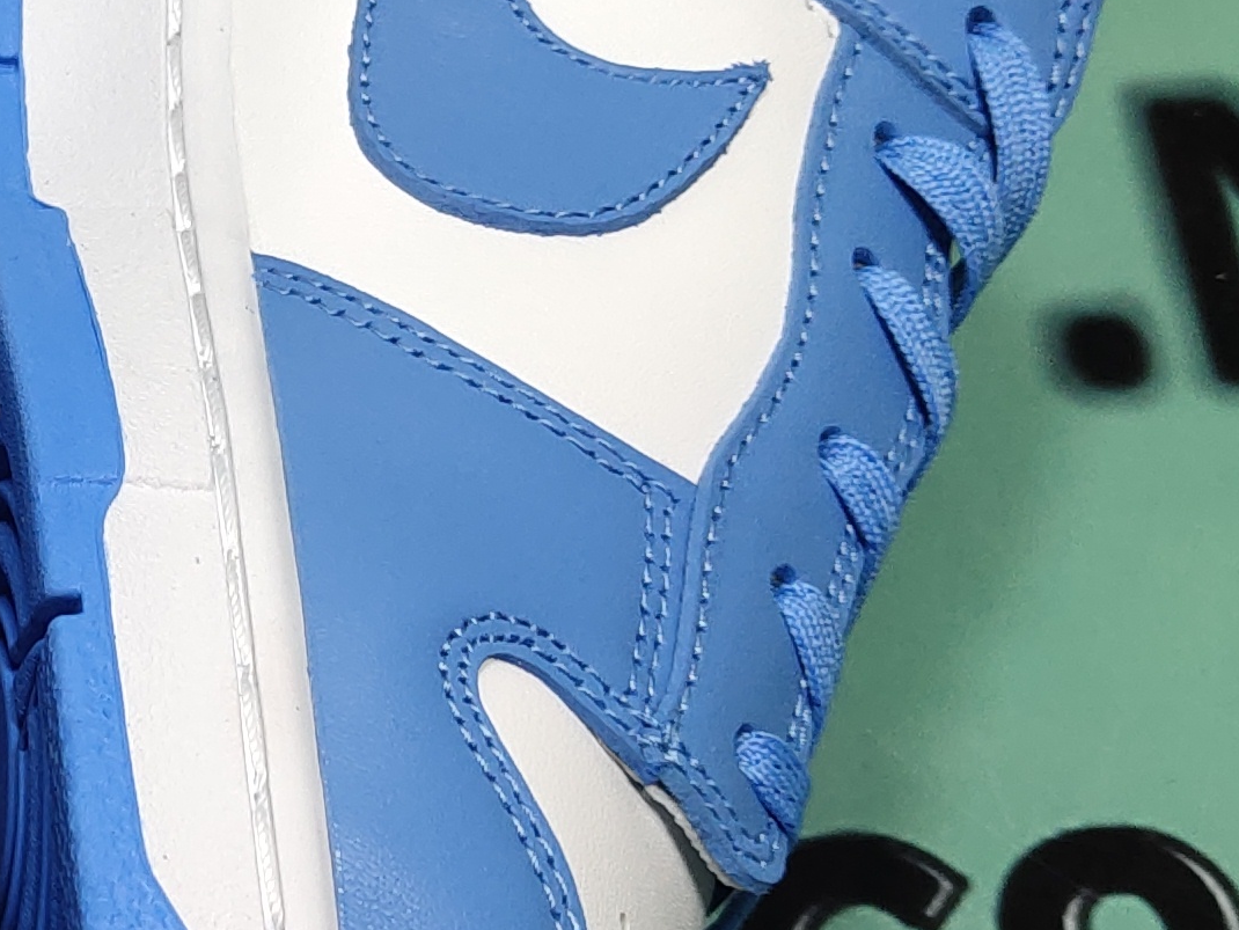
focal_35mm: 113
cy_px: 497
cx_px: -226
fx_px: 4045
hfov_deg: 16.7
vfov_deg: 13.1
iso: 70
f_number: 1.79
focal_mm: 4.35
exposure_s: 1/100
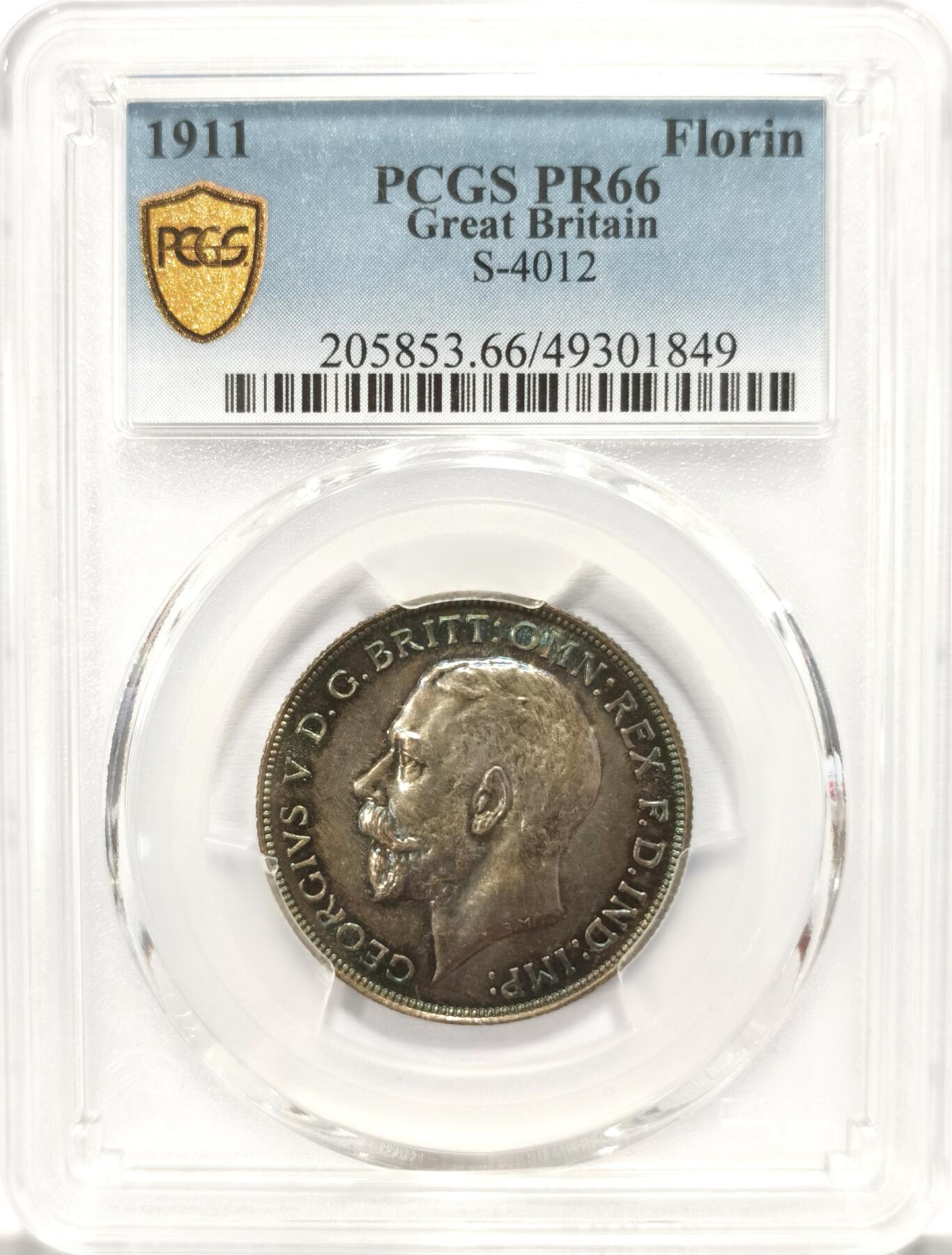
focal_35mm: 54
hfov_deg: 27.2
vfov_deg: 35.4
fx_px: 1965
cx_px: 476
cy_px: 628
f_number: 16
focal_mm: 5.56
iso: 160
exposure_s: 1/100
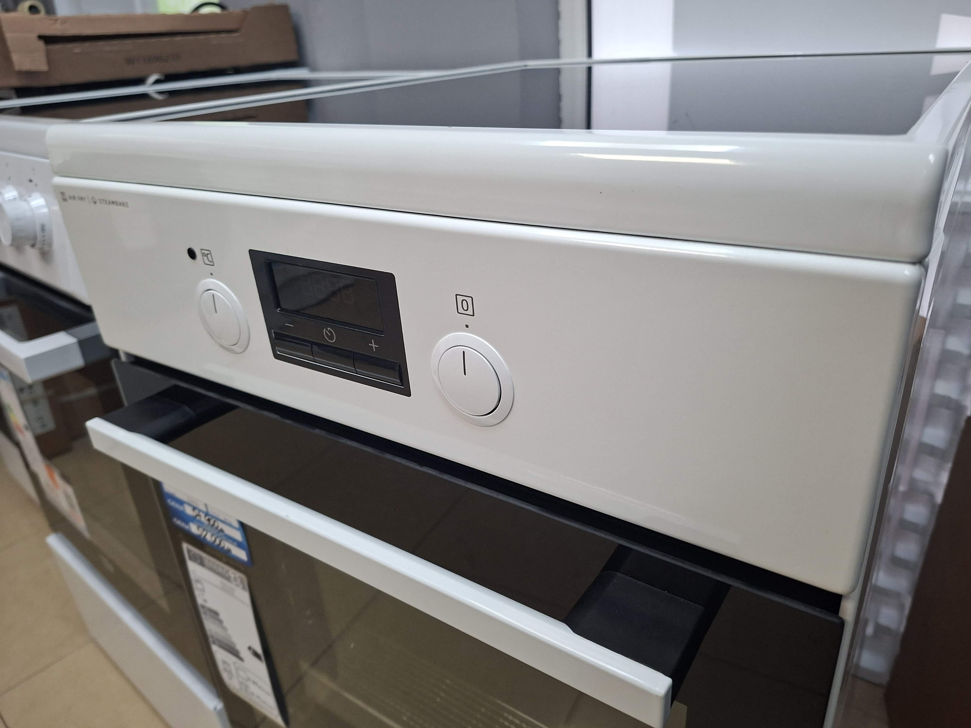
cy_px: 364
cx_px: 486
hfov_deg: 73.9
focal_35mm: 23
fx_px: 645
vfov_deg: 58.9
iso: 320
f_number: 1.8
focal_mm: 5.54
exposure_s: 1/100
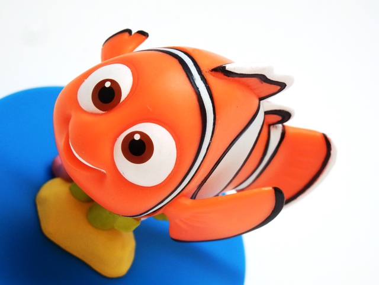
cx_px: 190
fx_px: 2026
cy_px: 142
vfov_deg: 8.0
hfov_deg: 10.7
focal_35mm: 185
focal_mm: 33.2
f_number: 5.8
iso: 400
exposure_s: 1/40
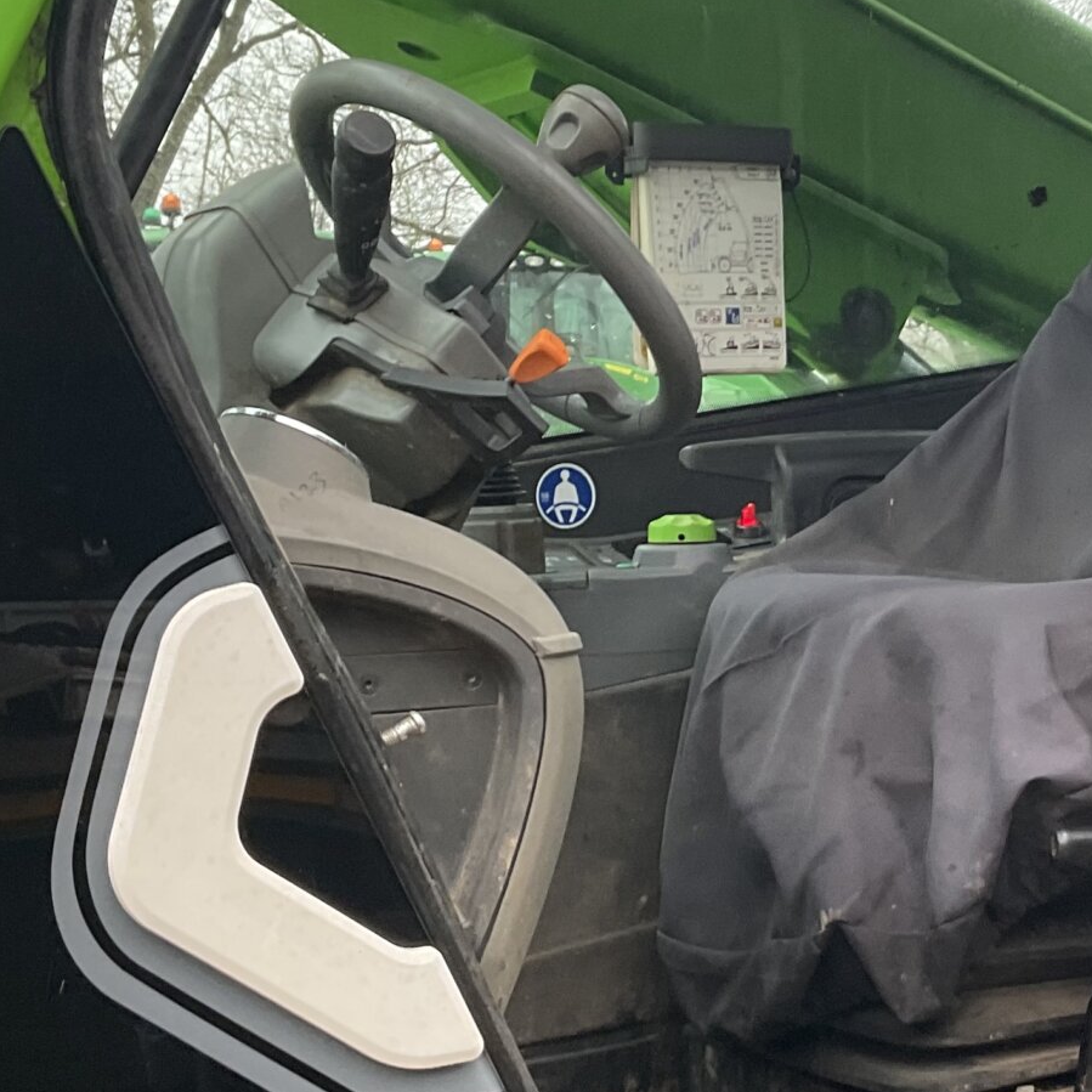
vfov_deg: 23.7
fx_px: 2605
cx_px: 950
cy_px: 498
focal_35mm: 73
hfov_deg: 23.2
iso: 40
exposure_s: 1/120
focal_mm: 3
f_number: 1.8
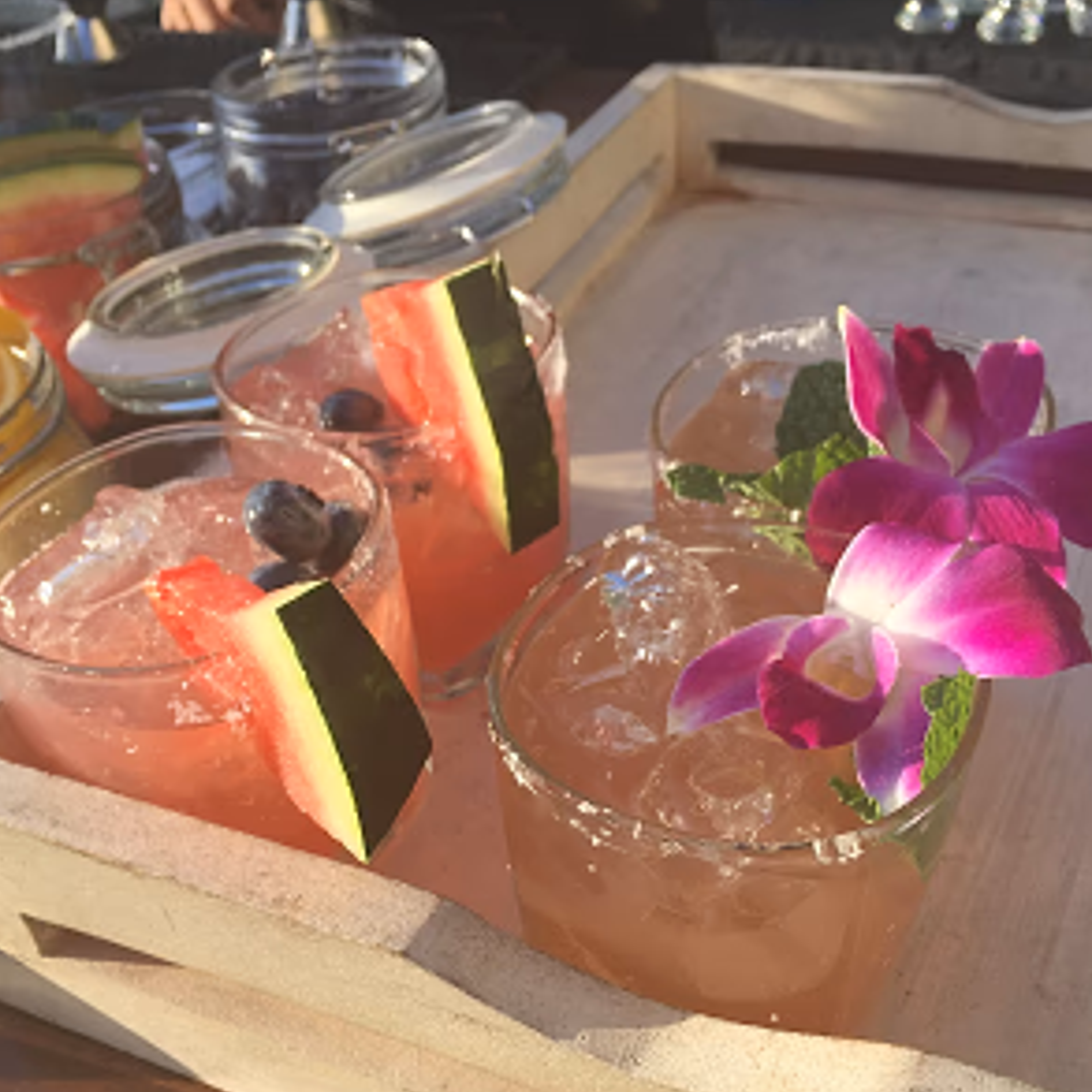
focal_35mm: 35
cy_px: 626
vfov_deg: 47.1
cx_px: 544
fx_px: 1249
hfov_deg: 47.2
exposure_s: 1/699
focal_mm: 4.15
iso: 25
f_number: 2.2
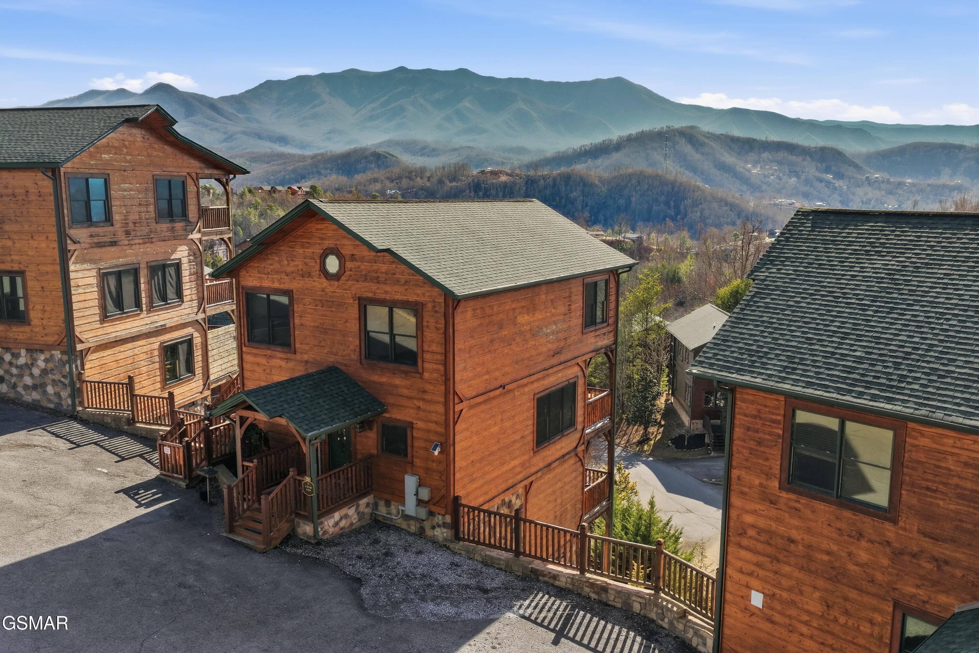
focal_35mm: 28
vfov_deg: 46.4
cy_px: 326
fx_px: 761
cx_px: 490
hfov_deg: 65.5
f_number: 2.8
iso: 400
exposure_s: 1/800
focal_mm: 14.4
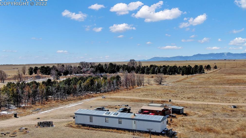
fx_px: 261
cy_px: 86
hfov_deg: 50.5
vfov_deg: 29.6
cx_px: 124
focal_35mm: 40
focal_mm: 6.2
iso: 100
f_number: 3.3
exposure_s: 1/60
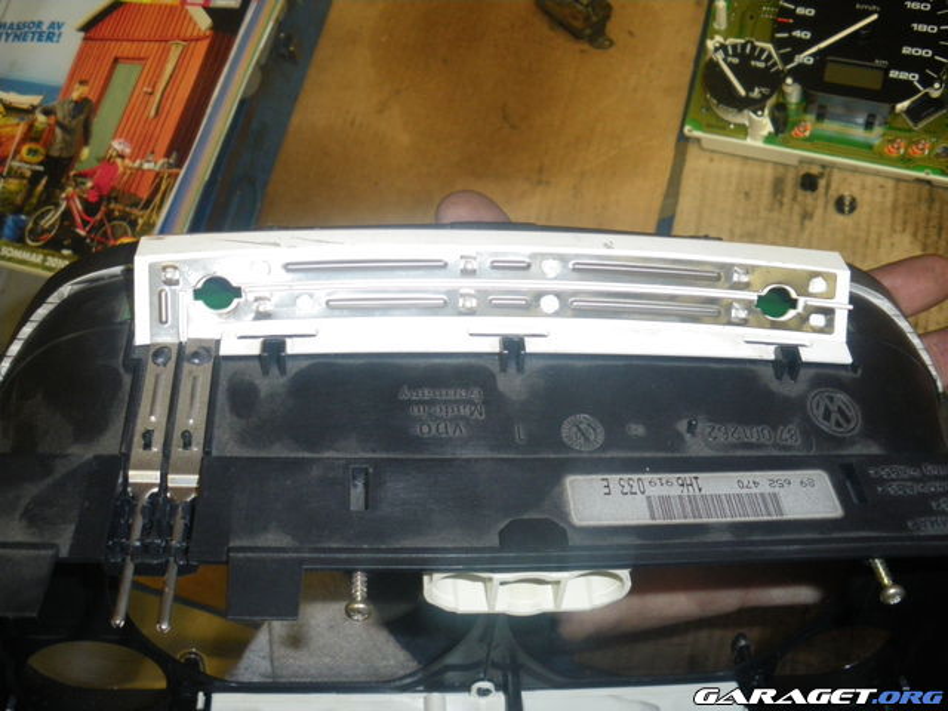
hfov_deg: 51.4
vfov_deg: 39.7
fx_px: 986
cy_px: 356
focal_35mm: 36
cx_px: 474
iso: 400
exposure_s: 1/50
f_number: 3.5
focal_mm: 6.3
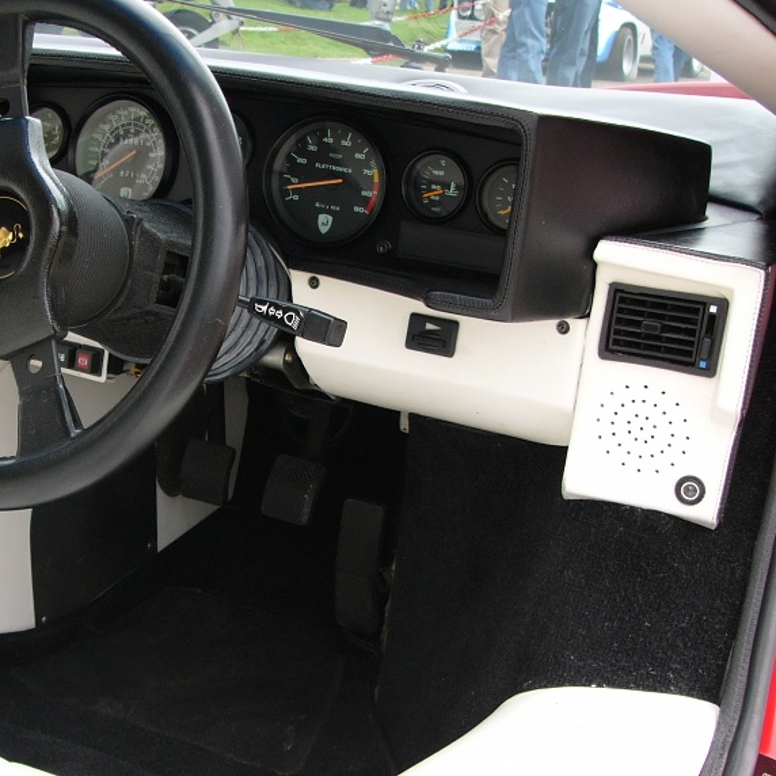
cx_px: 201
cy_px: 433
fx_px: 1446
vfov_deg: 30.0
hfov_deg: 29.6
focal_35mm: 57
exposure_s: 1/100
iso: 50
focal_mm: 6
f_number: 2.8
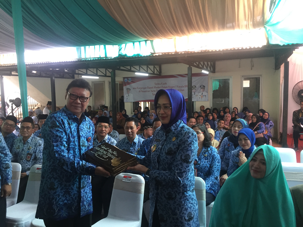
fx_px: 254
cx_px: 152
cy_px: 114
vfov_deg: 48.2
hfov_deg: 61.7
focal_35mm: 29
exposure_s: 1/33
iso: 80
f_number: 2.2
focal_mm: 4.15
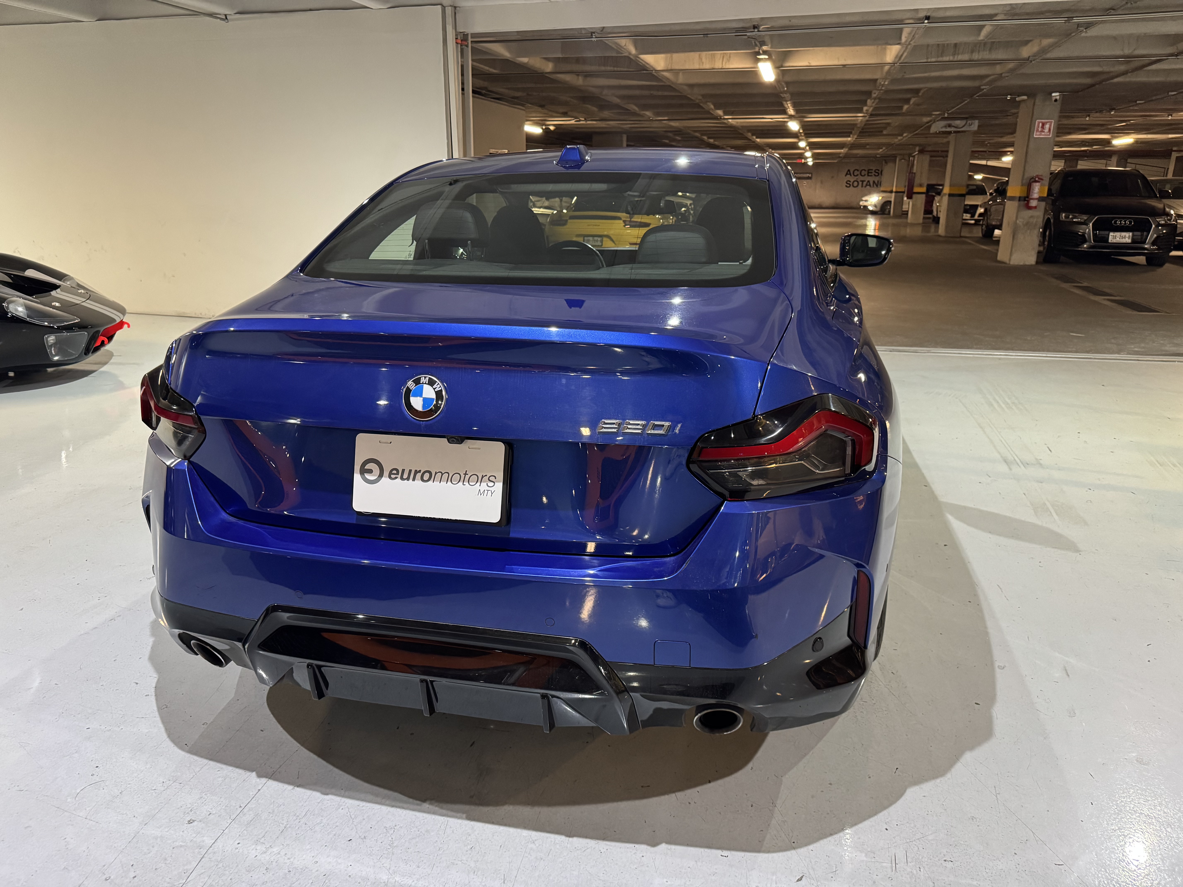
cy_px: 444
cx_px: 592
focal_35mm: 24
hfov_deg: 71.6
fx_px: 820
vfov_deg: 56.8
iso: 640
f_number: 1.78
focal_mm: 6.76
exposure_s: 1/60
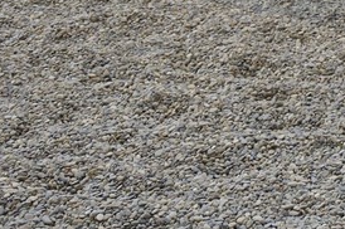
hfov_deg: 10.6
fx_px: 1455
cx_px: 936
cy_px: -380
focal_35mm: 152
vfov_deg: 8.1
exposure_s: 1/60
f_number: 6.3
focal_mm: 26
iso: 800
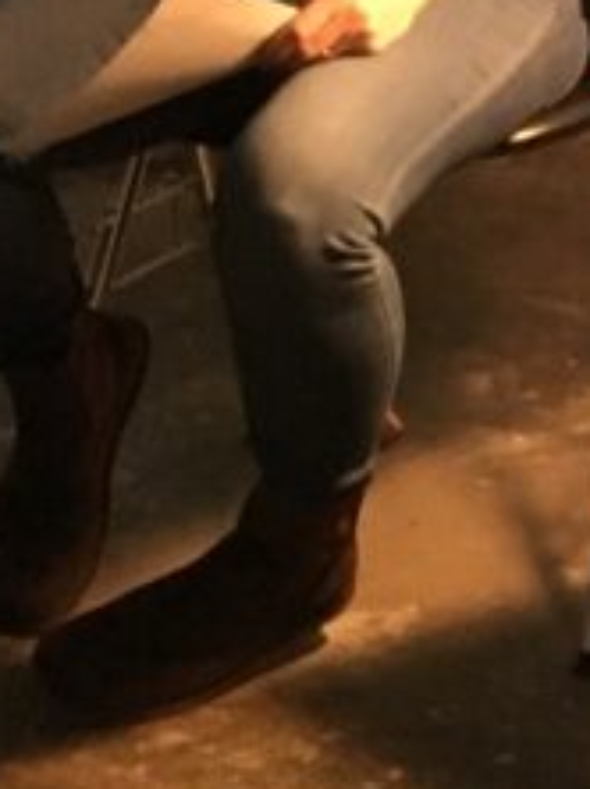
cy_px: -583
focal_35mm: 134
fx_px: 3051
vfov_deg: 13.4
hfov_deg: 10.4
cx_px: 1034
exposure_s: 1/17
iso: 200
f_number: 2.2
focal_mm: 4.15
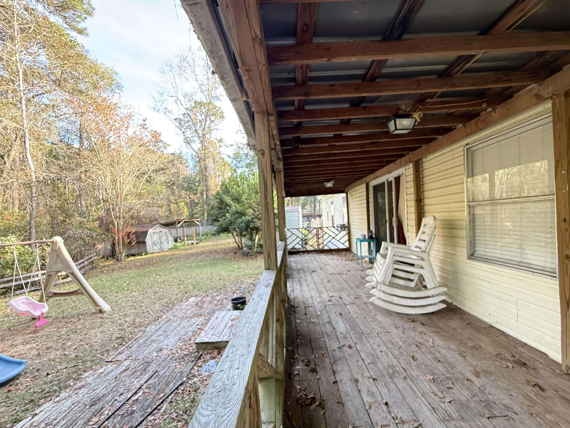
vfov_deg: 81.7
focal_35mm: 15
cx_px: 305
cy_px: 225
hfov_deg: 98.0
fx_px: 247
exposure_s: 1/69
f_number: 2.2
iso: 320
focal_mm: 2.22
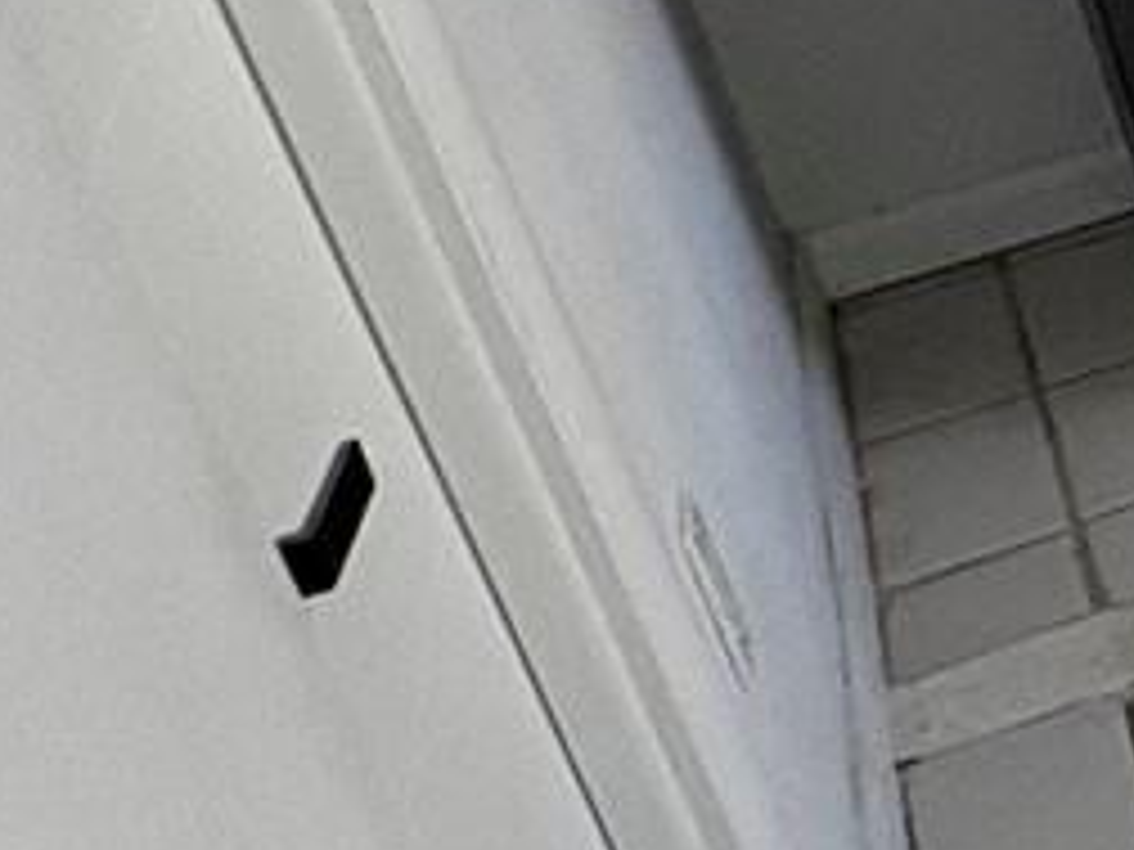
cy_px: -171
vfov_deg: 16.0
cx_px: 2925
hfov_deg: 13.5
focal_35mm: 89
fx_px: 2916
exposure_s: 1/99
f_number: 2.2
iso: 200
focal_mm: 2.22
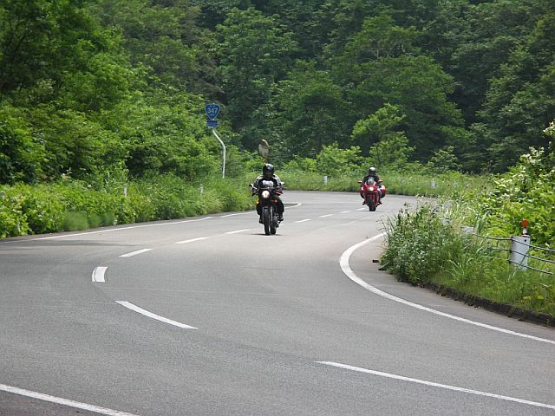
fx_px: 3207
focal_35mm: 200
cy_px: 208
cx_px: 278
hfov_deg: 9.9
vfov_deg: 7.4
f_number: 4
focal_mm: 50.8
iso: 50
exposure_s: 1/250
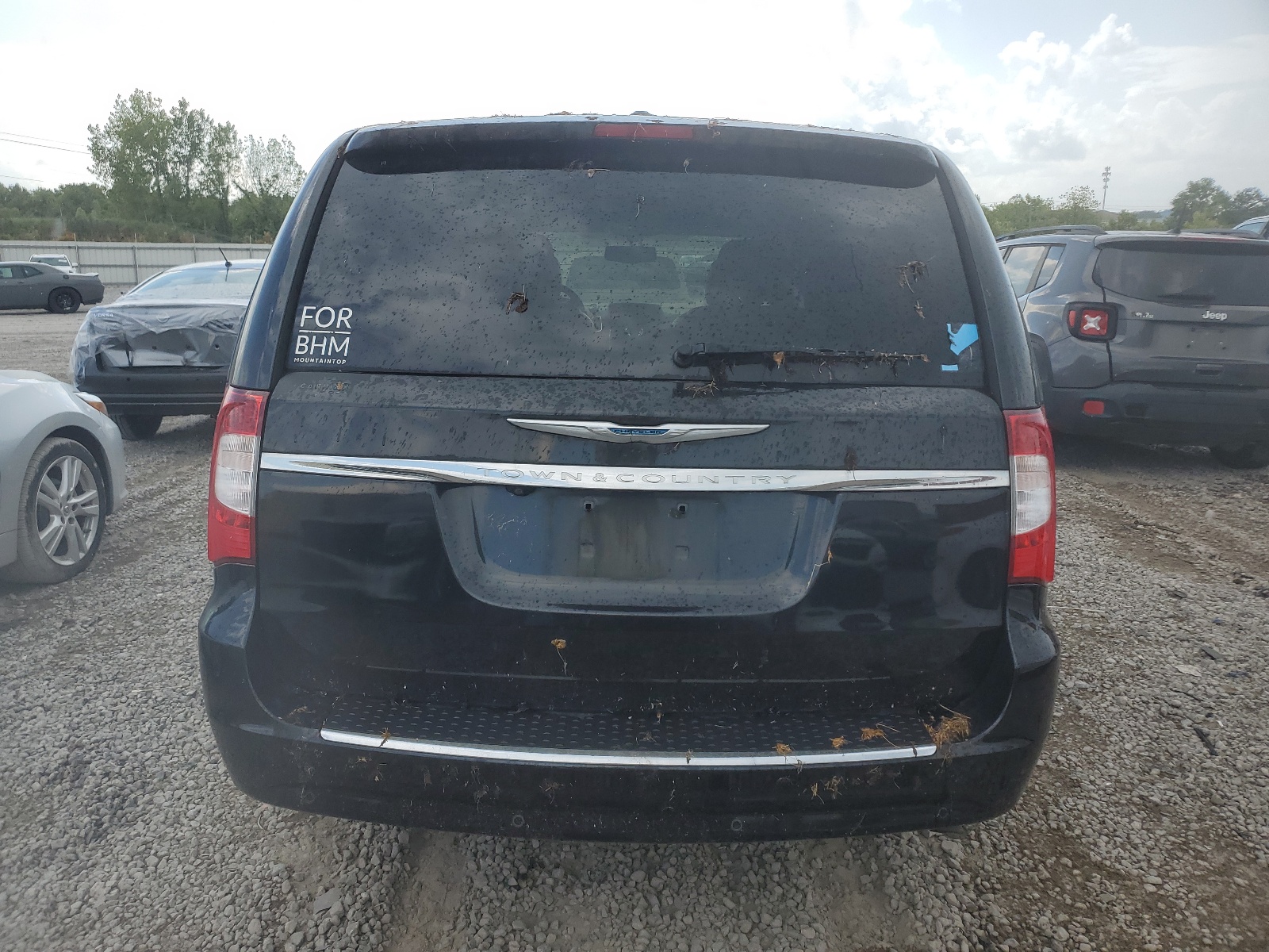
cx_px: 634
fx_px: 953
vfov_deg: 53.1
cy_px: 476
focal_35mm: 26
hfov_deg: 67.3
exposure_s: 1/1667
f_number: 1.5
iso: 50
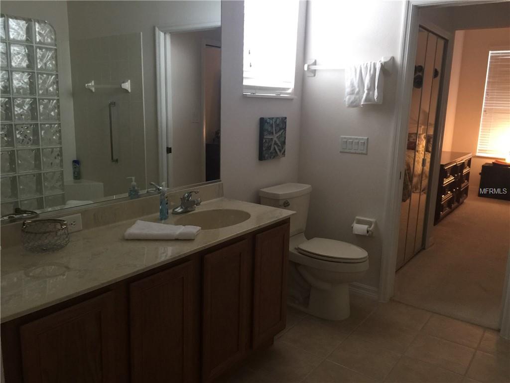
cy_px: 192
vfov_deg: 48.2
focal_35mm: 29
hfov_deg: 61.7
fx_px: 427
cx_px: 255
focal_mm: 4.15
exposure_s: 1/15
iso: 100
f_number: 2.2
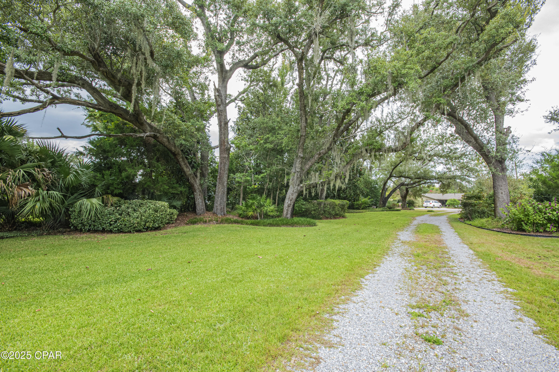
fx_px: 233
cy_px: 186
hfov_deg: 100.4
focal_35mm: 15
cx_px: 280
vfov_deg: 77.3
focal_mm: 10
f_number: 14
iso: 400
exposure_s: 1/30
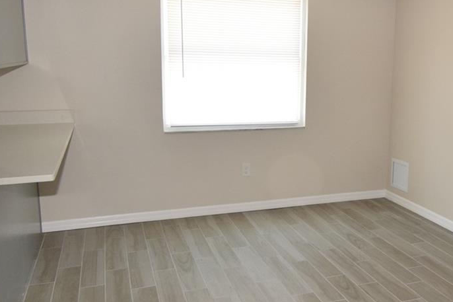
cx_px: 298
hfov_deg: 53.5
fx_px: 440
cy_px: 149
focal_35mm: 35
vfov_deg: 37.8
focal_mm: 10
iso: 800
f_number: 5
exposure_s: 1/100
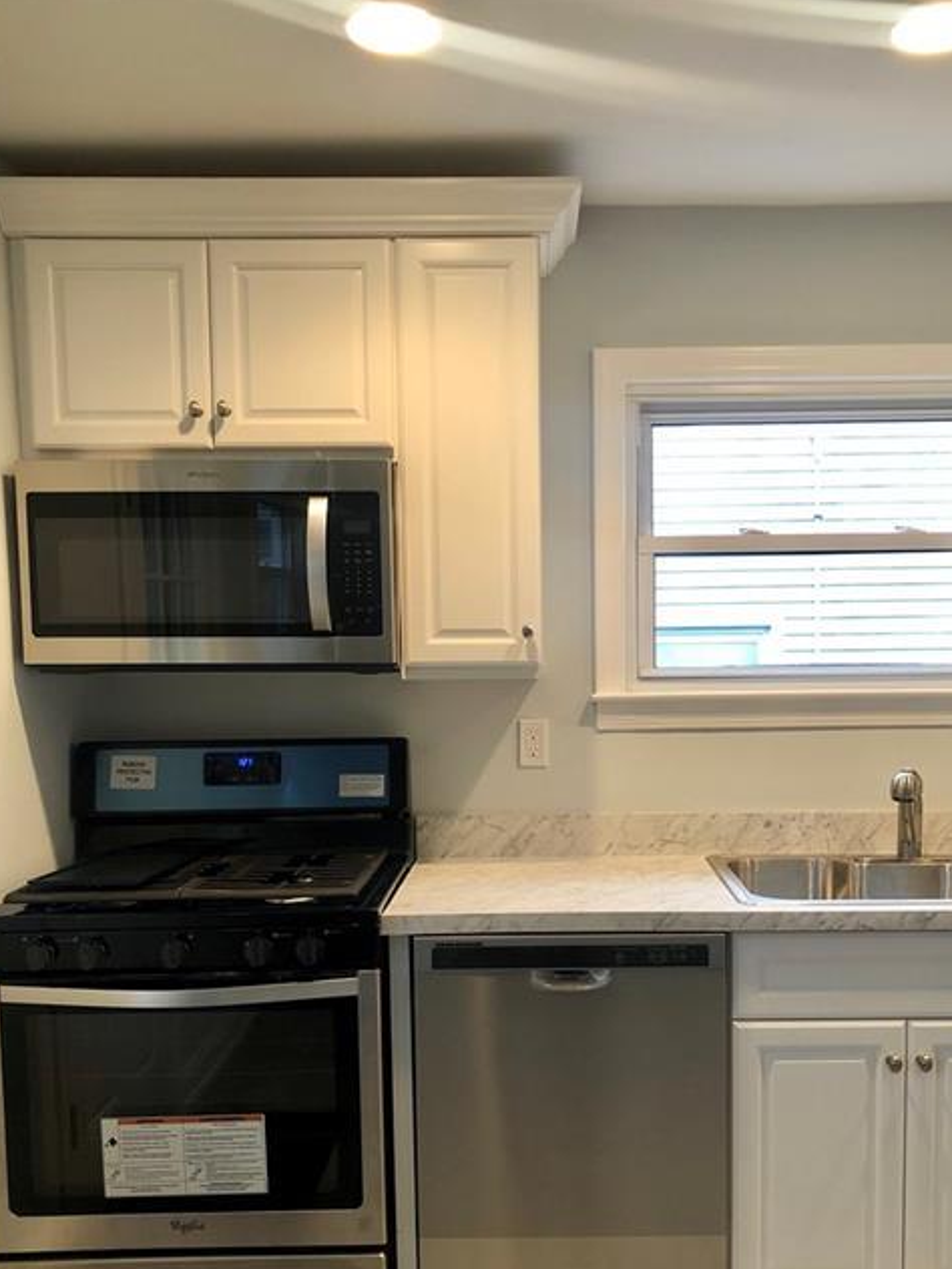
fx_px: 1247
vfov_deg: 53.6
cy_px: 759
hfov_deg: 41.7
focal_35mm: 34
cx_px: 554
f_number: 1.8
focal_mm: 4
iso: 40
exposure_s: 1/20
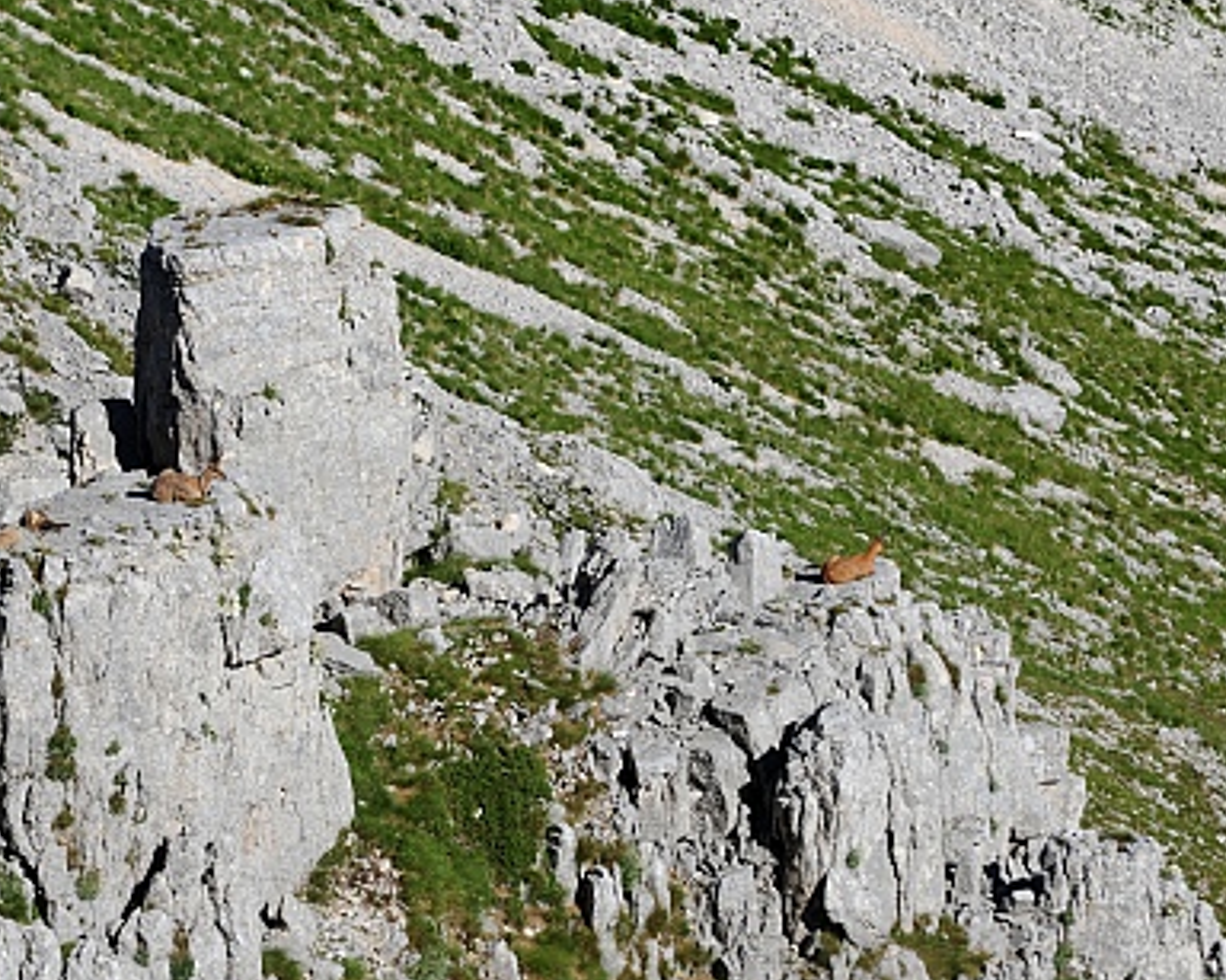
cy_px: 484
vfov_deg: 5.0
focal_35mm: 308
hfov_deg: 6.3
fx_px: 11173
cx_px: 530
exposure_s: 1/640
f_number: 13
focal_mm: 210
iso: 200
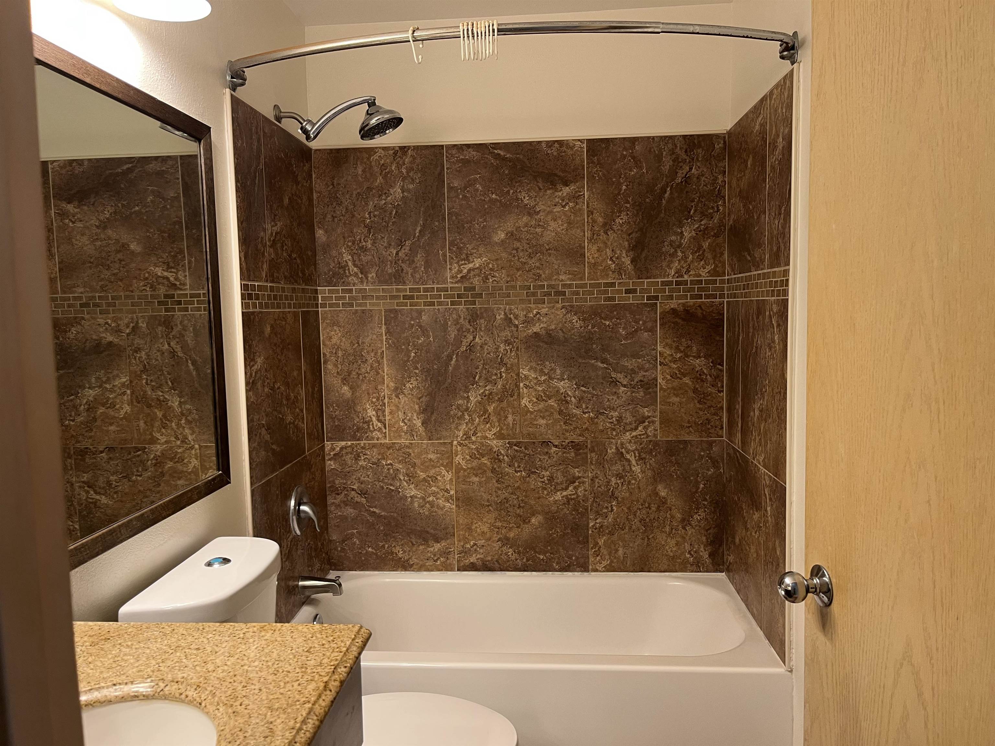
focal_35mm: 26
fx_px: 747
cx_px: 498
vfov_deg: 53.1
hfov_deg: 67.3
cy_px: 373
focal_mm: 5.1
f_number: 1.6
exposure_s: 1/60
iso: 100
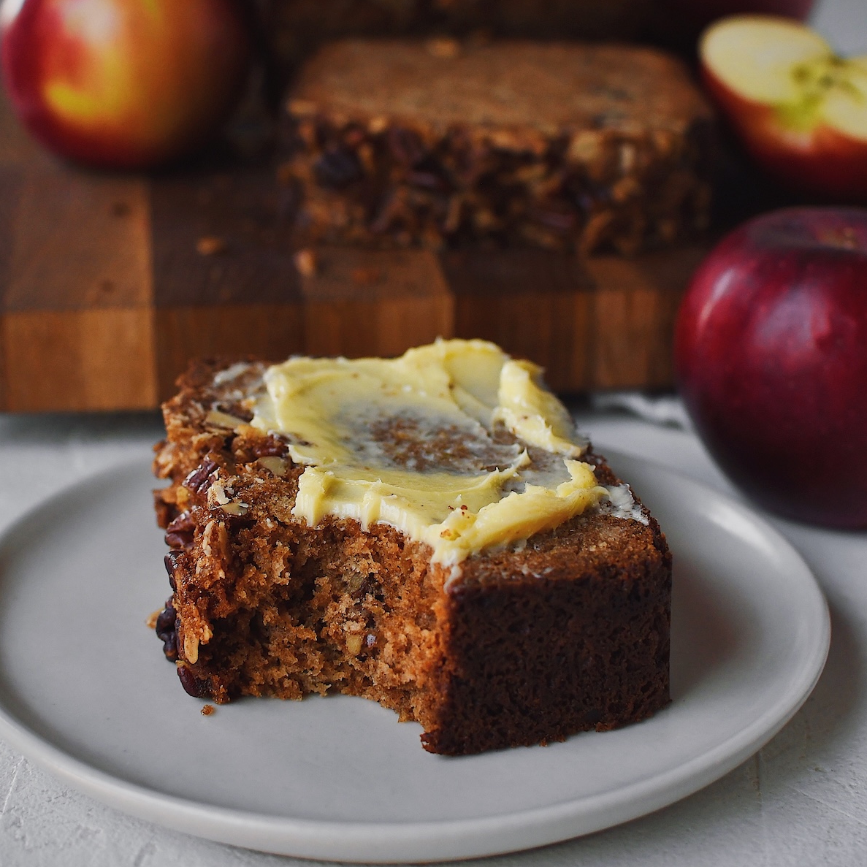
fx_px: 1899
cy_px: 362
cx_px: 438
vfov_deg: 25.7
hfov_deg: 25.7
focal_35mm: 67
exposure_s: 1/100
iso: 800
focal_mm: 35
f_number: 5
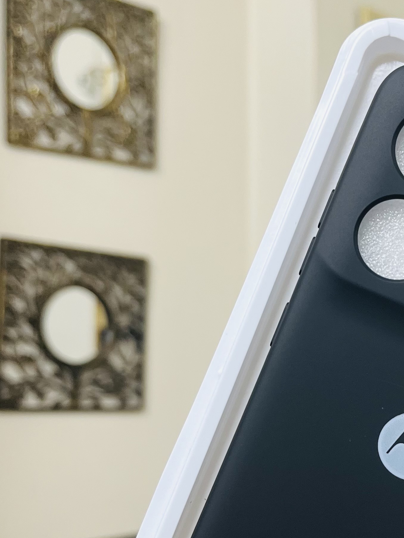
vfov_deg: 32.7
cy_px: 389
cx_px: 393
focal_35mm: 58
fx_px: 902
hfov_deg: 24.2
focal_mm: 5.1
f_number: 1.6
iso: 80
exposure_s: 1/50
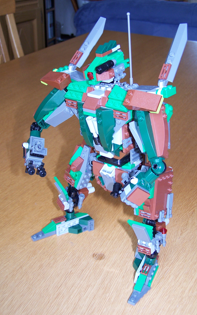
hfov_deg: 28.0
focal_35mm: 46
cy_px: 158
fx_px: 395
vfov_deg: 43.5
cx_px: 104
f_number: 2.9
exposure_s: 1/60
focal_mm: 7.1
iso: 80
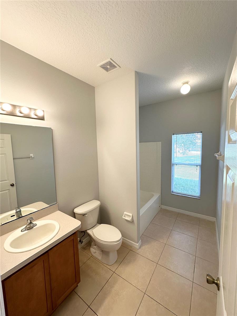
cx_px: 118
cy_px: 158
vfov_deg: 102.1
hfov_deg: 85.7
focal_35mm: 14
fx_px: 128
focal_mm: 2.22
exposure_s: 1/120
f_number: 2.2
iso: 125
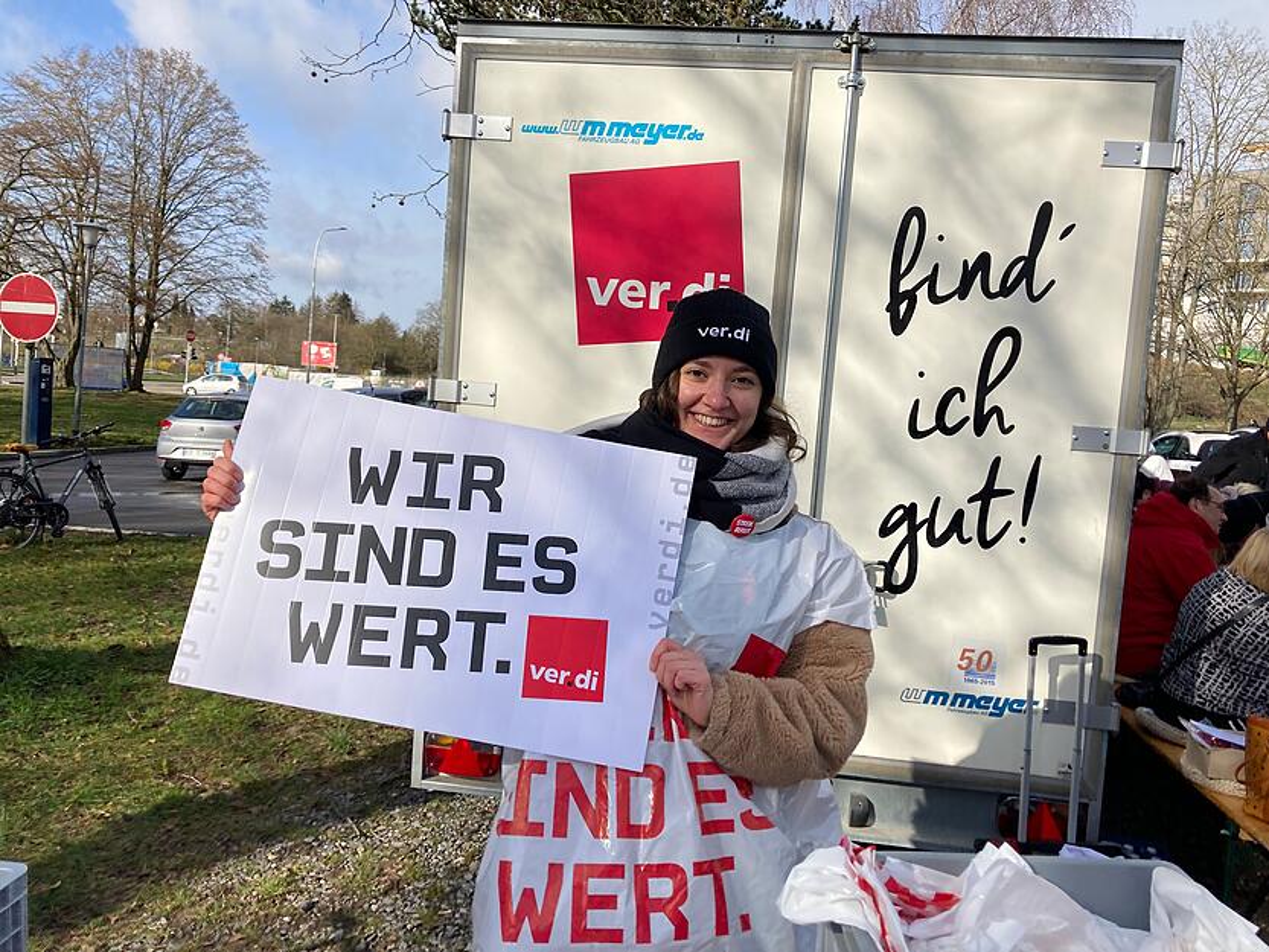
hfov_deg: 63.4
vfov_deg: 49.8
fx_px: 1027
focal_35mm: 28
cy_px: 476
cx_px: 634
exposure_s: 1/1919
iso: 20
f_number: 1.8
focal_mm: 3.99
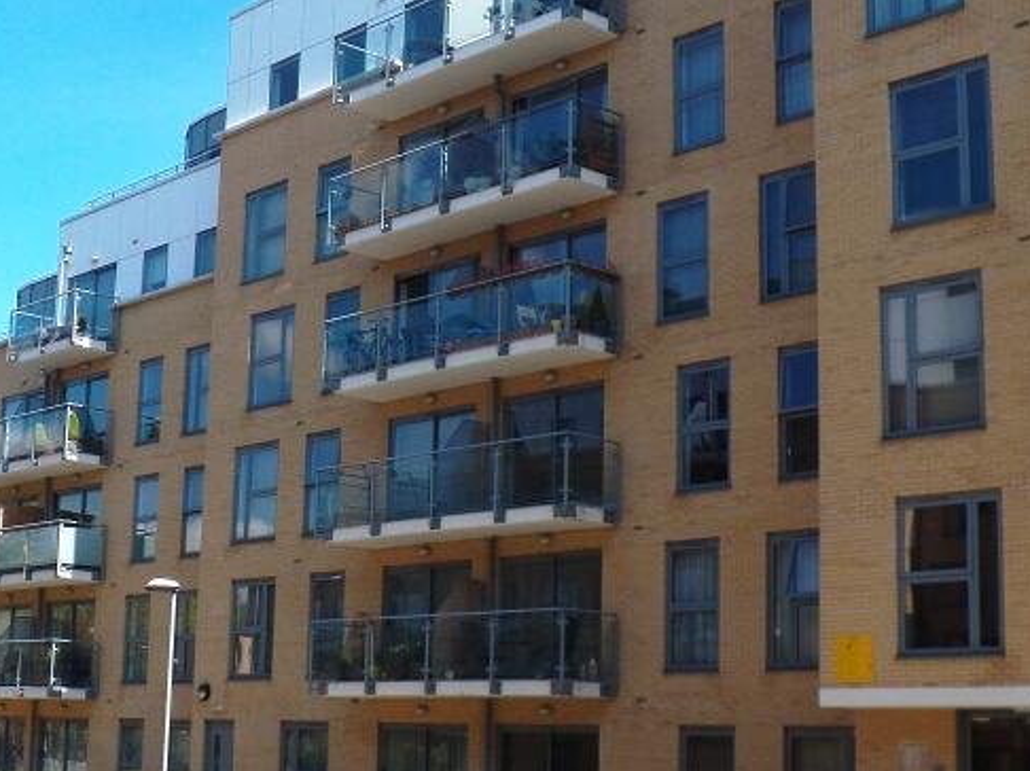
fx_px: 1755
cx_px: 396
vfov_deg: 24.8
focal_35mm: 59
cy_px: 438
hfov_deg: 32.6
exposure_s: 1/800
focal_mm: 4.9
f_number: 4
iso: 125
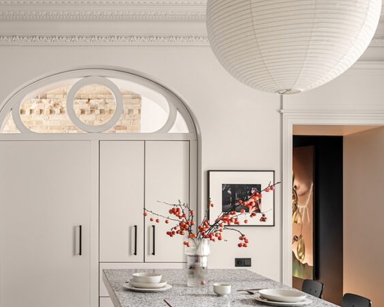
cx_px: 72
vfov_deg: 33.3
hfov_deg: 39.5
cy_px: 198
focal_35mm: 45
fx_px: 510
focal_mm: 26.5
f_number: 13
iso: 200
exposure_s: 1
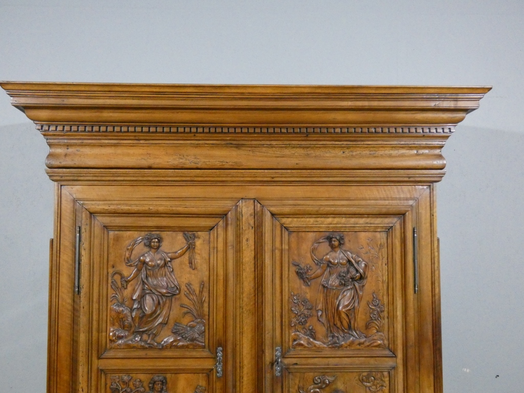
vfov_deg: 30.3
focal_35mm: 48
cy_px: 196
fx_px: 727
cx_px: 262
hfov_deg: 39.7
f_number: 3.8
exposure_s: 1/60
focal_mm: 8.6
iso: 1600
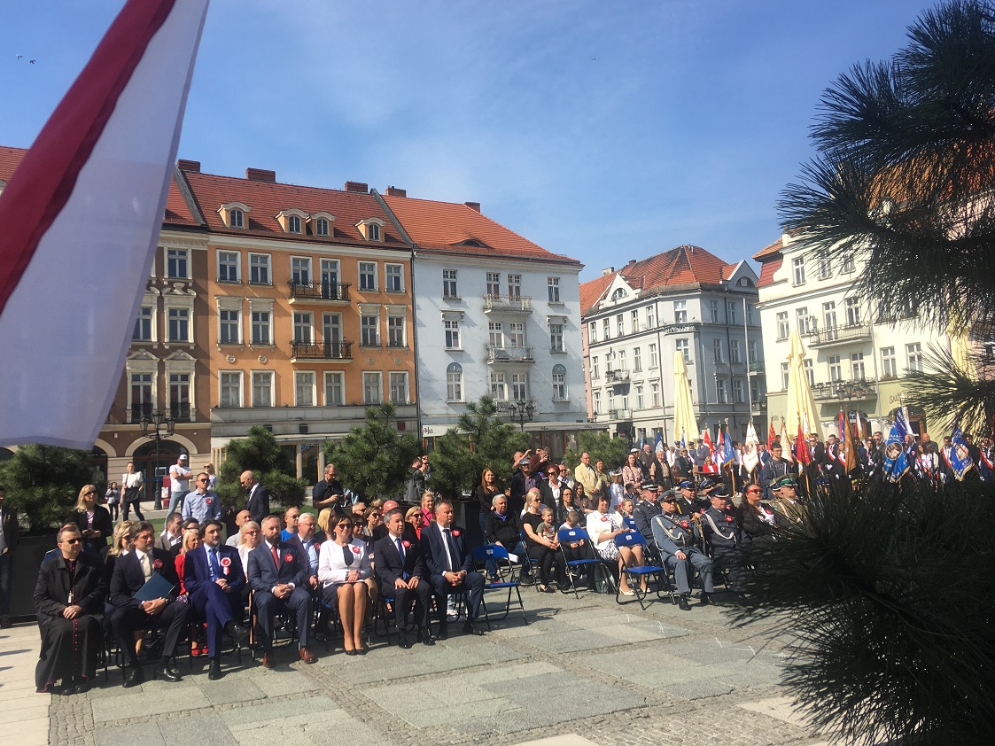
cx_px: 478
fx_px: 891
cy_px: 354
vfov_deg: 45.4
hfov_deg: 58.3
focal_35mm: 31
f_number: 2.2
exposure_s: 1/1374
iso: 25
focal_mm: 4.15
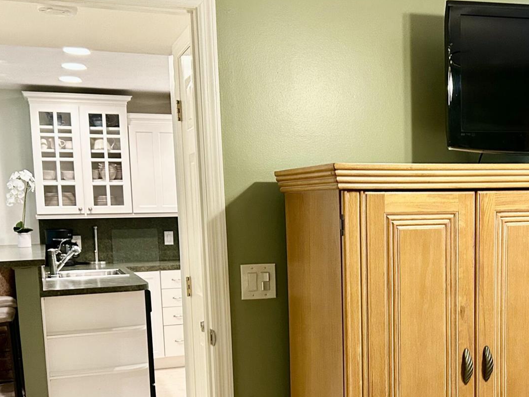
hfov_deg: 37.4
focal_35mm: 50
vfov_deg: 28.7
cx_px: 387
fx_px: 764
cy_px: 291
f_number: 1.5
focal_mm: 5.7
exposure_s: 1/60
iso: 320
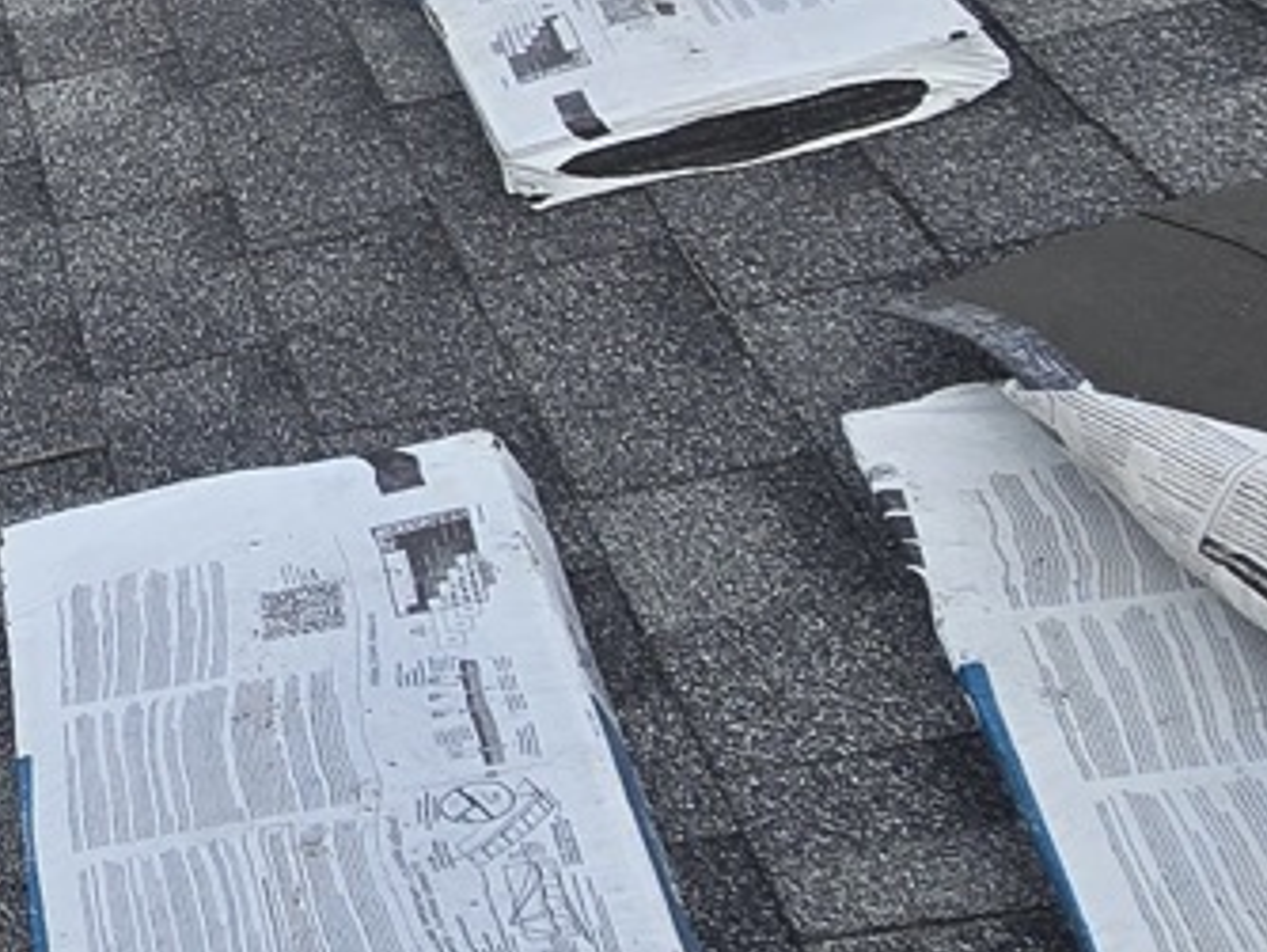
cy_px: -125
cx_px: -850
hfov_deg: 21.2
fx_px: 2564
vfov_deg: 20.0
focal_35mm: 70
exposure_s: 1/1343
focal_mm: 2.2
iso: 50
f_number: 2.2
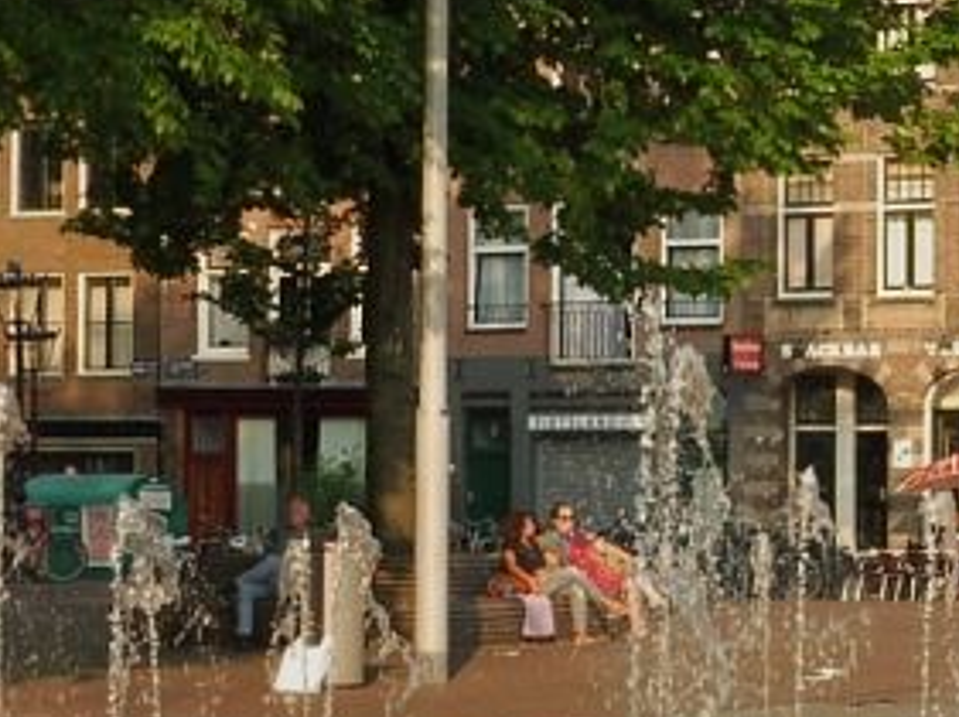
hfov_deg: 13.8
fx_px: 3929
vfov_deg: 10.4
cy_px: 319
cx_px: 898
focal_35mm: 142
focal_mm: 6.9
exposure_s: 1/200
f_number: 5
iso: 100
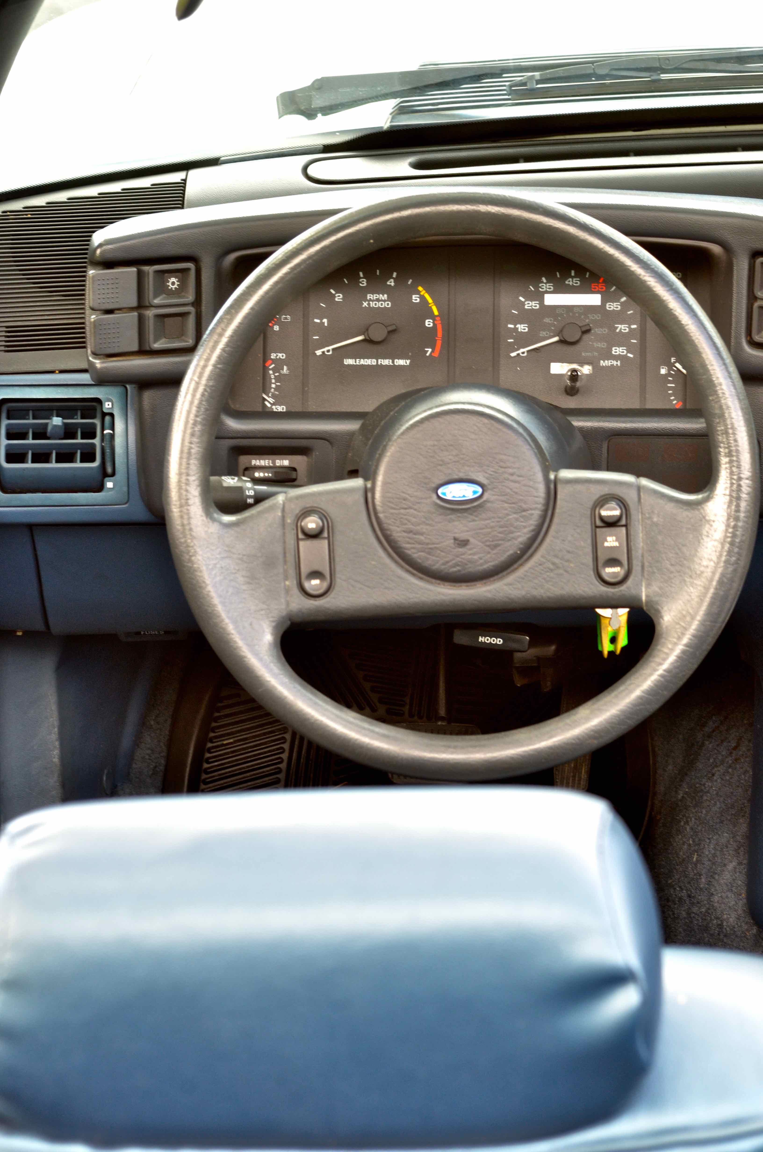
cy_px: 576
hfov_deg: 13.0
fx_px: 3353
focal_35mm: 105
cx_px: 382
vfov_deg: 19.5
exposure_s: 1/40
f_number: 8
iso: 400
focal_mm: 70
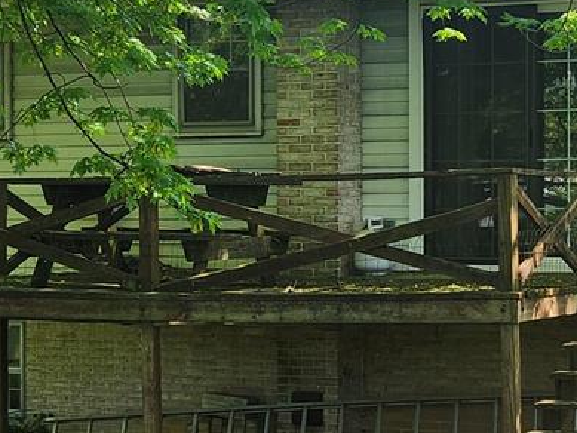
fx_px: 2018
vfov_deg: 12.3
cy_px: 219
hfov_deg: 16.2
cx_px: 412
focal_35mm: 121
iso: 20
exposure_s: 1/410
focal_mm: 5.4
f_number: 1.8
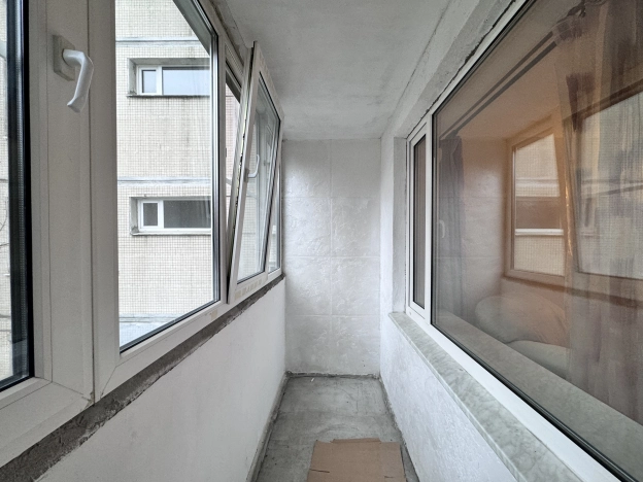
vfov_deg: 85.7
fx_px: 260
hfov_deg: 102.1
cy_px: 241
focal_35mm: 14
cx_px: 322
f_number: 2.2
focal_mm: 2.22
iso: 160
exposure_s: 1/50
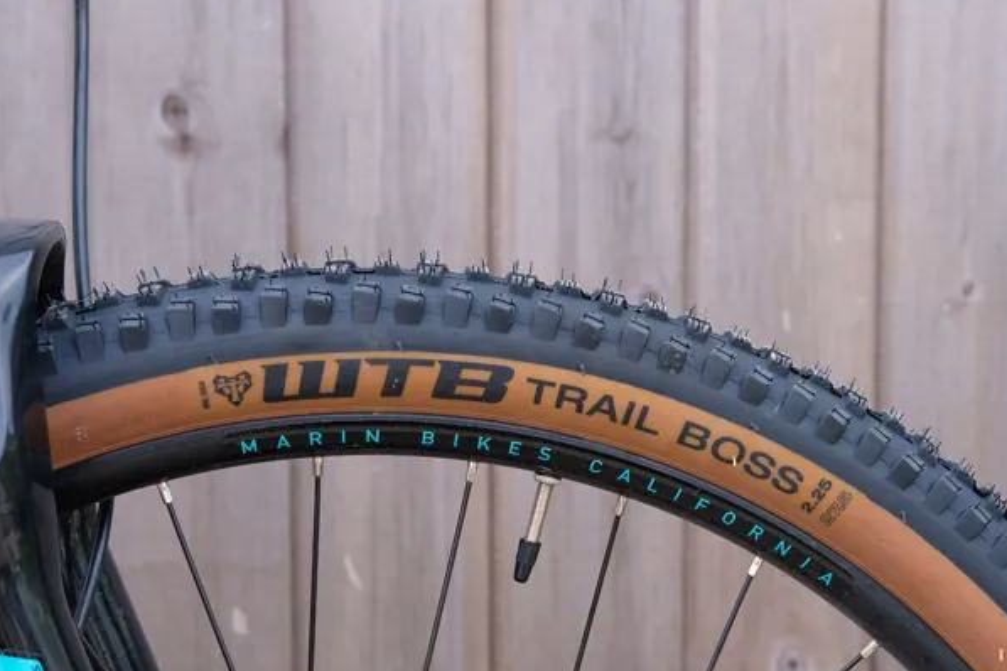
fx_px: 1986
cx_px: 535
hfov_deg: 28.4
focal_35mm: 71
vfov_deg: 19.1
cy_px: 432
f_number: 5
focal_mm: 35
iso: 200
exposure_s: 1/100
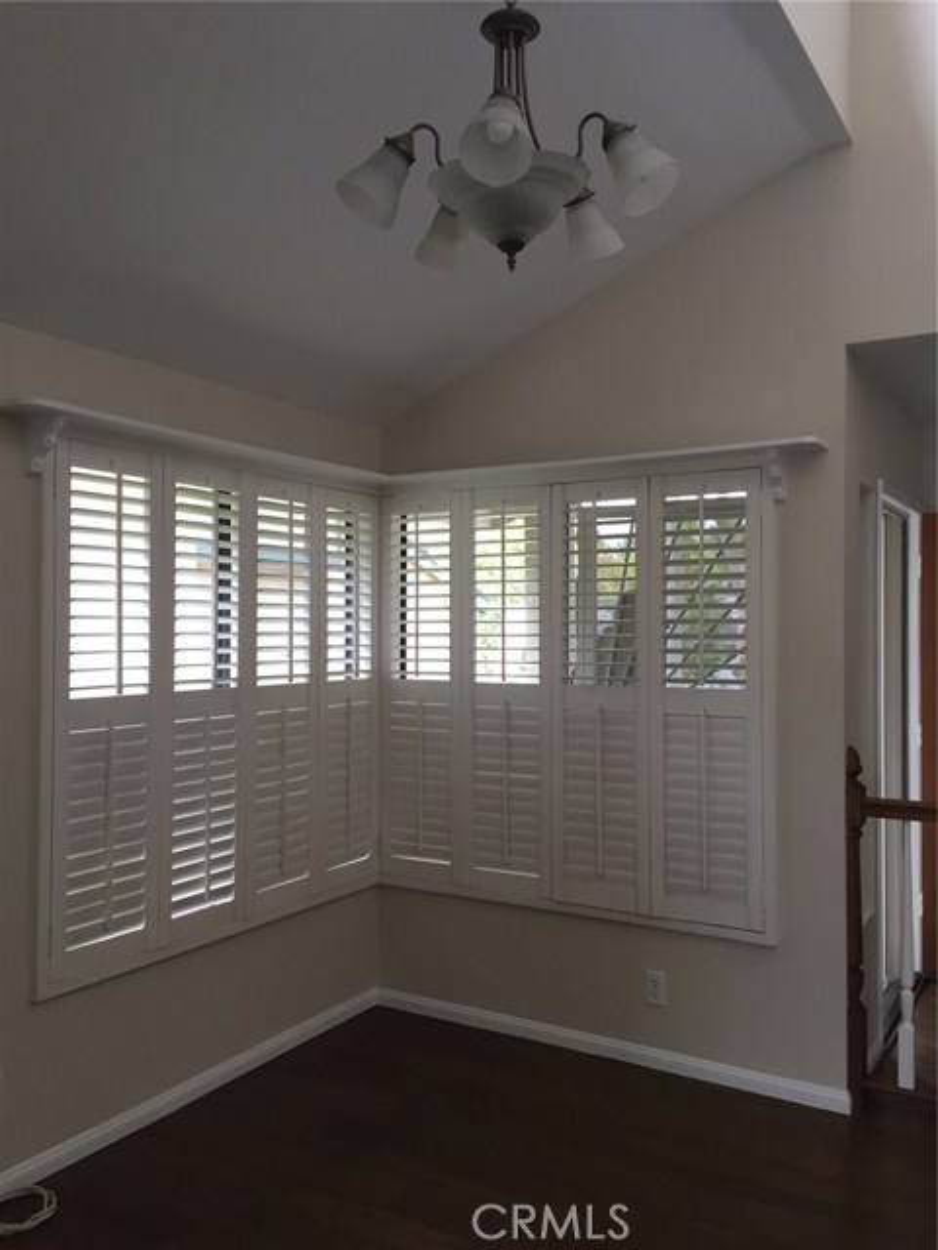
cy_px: 625
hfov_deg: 48.2
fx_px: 1048
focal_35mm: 29
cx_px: 469
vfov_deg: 61.7
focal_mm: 4.15
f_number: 2.2
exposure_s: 1/40
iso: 32
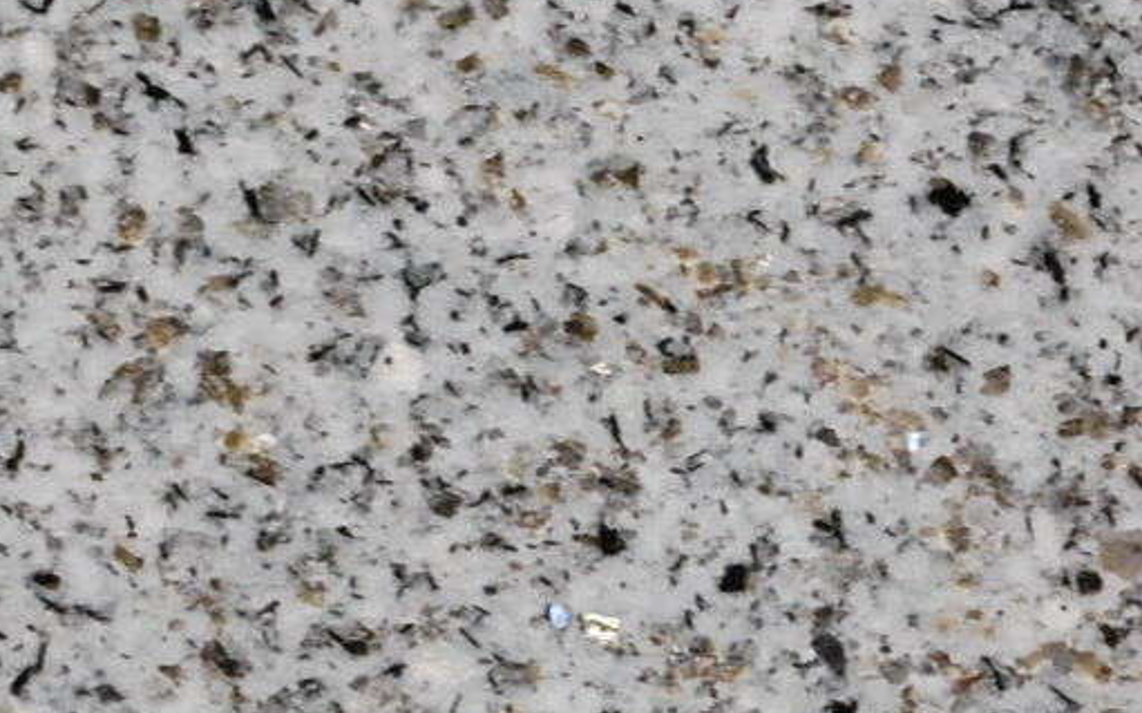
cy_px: -31
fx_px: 8307
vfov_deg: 4.9
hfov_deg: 7.9
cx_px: 840
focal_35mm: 267
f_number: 13
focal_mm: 46
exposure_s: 1/25
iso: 1600
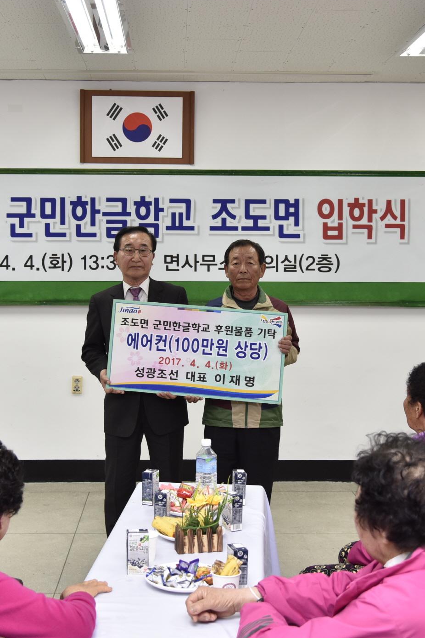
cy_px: 294
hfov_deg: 25.5
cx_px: 197
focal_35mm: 53
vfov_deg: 37.5
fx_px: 938
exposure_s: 1/125
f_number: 4.5
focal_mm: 32
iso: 640
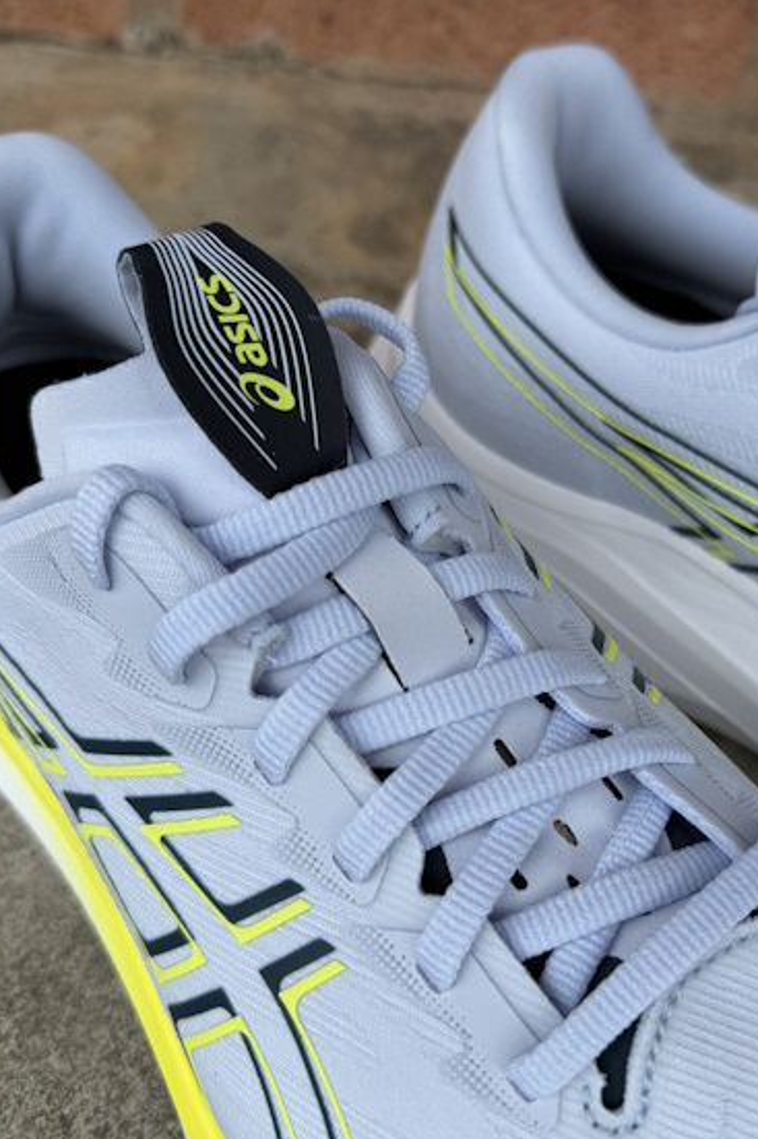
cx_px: 454
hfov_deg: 38.7
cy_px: 561
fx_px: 1074
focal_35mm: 34
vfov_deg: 55.8
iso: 80
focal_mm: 6.76
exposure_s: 1/1250
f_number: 1.78
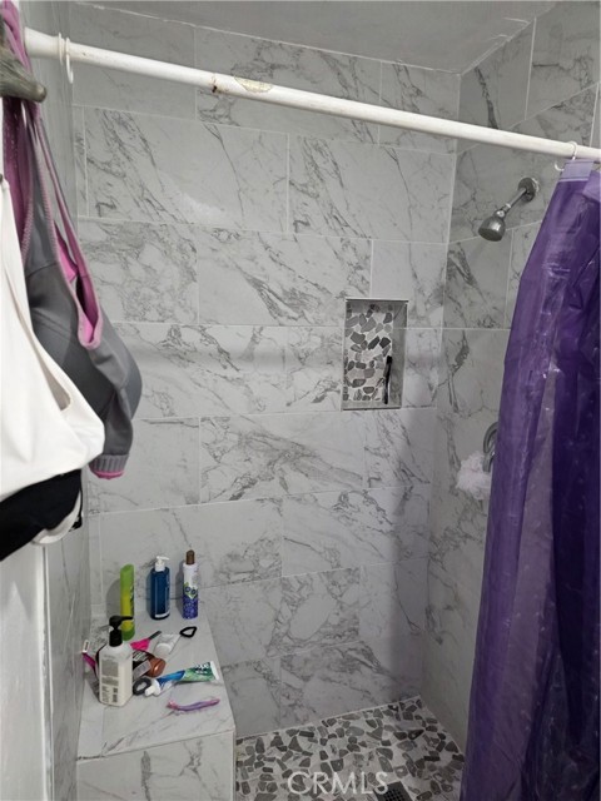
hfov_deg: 58.9
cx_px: 300
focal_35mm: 23
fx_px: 532
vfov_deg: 73.9
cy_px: 400
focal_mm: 6.3
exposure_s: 1/120
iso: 640
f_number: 1.7
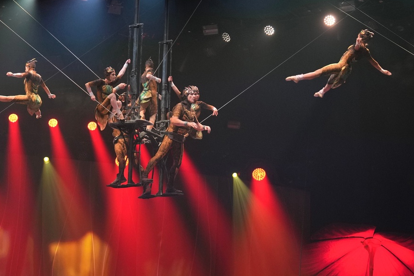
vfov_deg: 23.4
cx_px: 182
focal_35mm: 58
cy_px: 146
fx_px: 667
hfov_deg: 34.4
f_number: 1.2
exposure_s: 1/400
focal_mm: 50
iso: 800
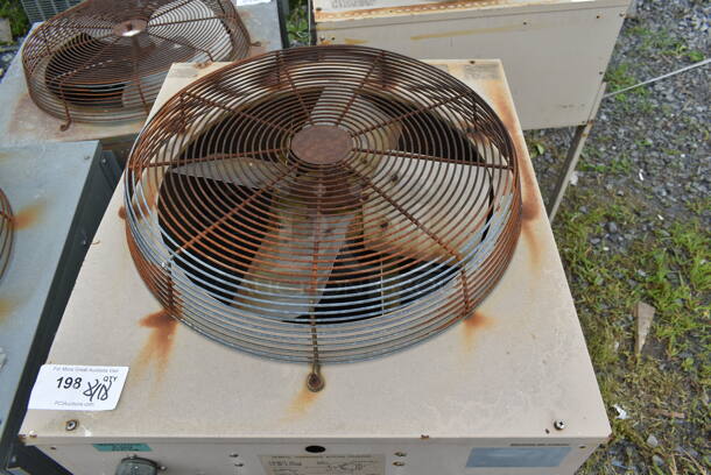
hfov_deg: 67.3
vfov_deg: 48.0
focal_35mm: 27
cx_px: 356
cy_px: 238
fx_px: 534
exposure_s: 1/200
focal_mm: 18
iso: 100
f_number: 7.1
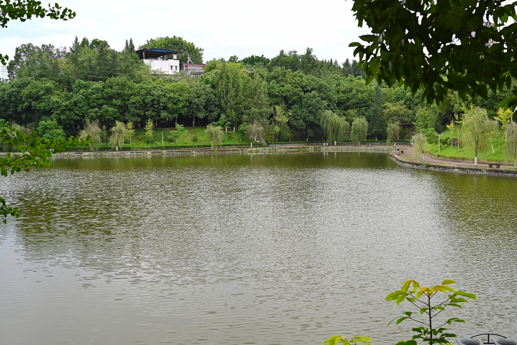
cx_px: 258
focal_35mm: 38
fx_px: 546
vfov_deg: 35.1
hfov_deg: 50.7
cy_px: 172
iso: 640
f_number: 8
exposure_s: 1/160
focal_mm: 38
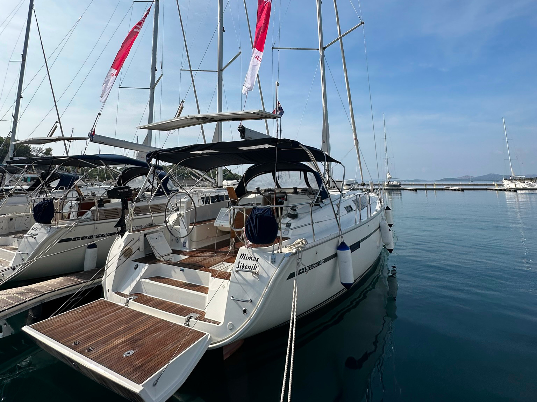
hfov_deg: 102.1
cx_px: 268
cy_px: 201
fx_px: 217
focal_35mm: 14
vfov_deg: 85.7
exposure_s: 1/3401
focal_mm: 2.22
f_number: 2.2
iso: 50
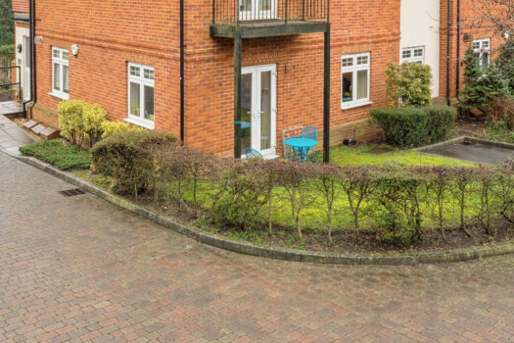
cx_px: 268
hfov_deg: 48.9
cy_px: 70
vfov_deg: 32.8
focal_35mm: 40
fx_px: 565
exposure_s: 1/100
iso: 640
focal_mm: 20.3
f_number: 8
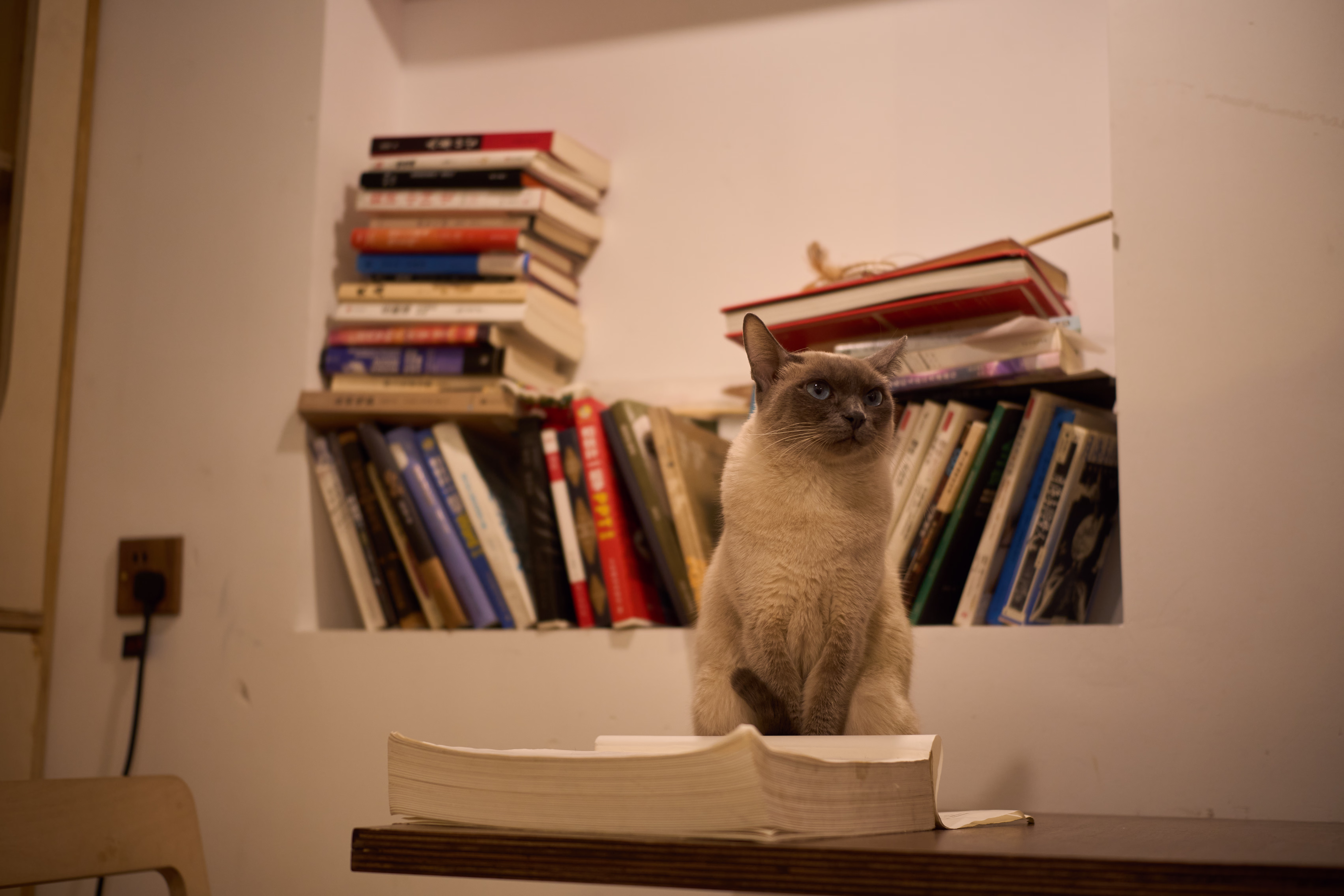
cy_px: 448
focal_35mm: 45
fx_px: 1680
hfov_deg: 43.6
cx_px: 672
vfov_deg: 29.9
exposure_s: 1/50
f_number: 2.8
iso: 640
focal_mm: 45
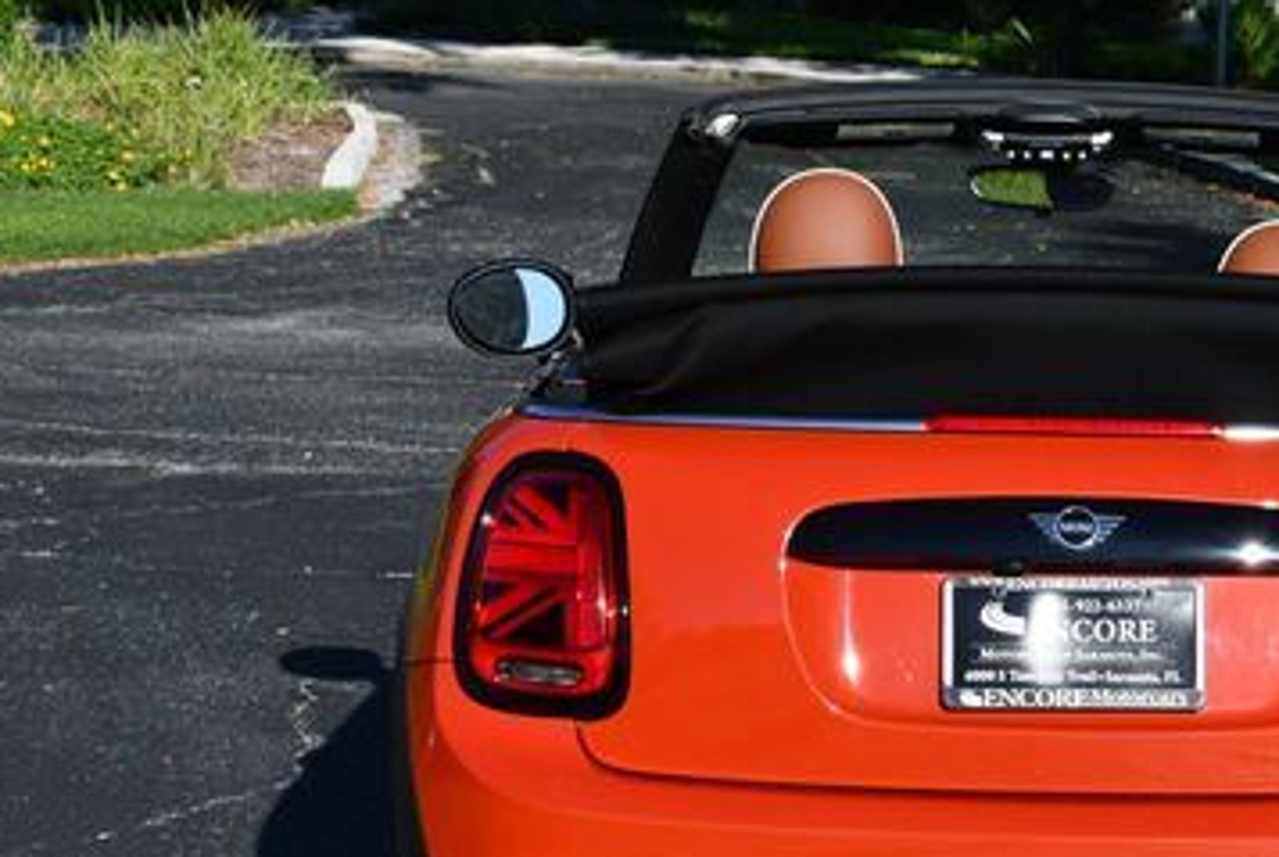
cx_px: 1035
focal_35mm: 129
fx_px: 4589
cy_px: 617
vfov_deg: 10.6
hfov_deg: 15.8
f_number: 9
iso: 100
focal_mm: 36
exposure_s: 1/320
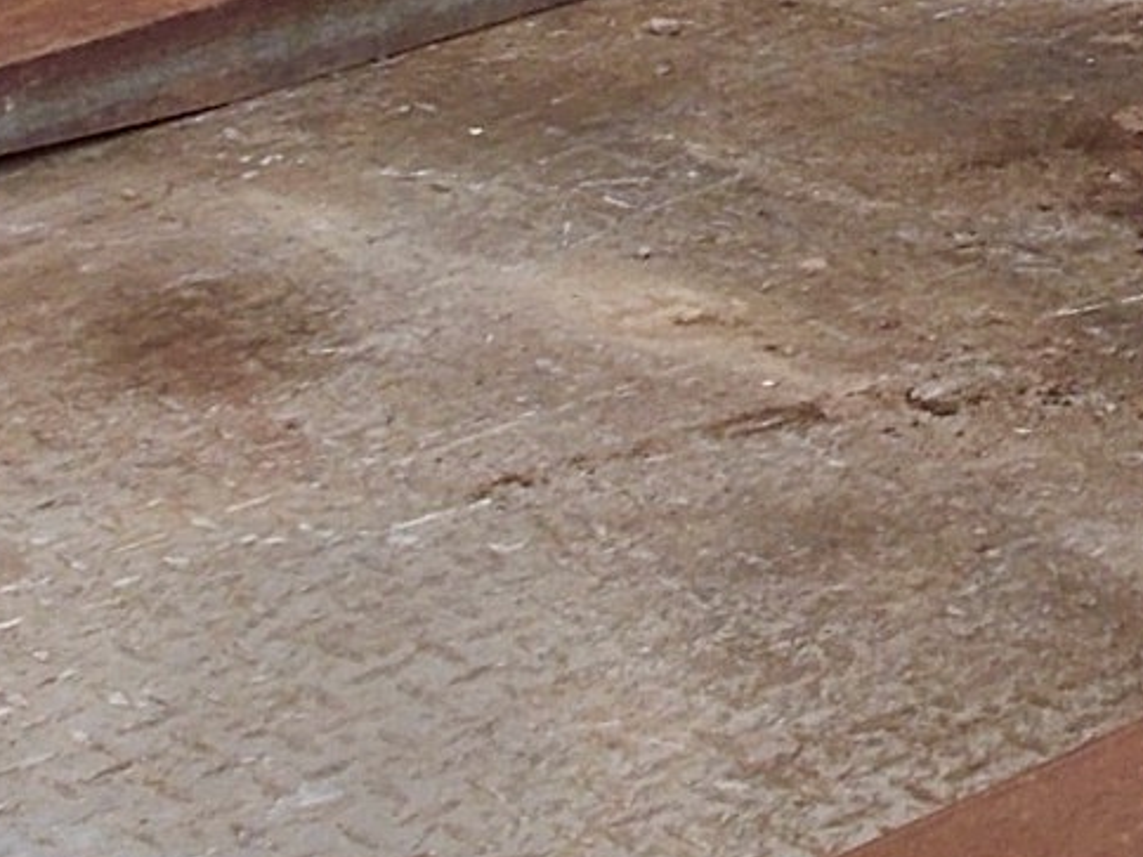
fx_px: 6043
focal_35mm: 183
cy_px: -458
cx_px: 1481
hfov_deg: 10.6
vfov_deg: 7.9
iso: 80
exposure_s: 1/80
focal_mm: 6.9
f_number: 3.9
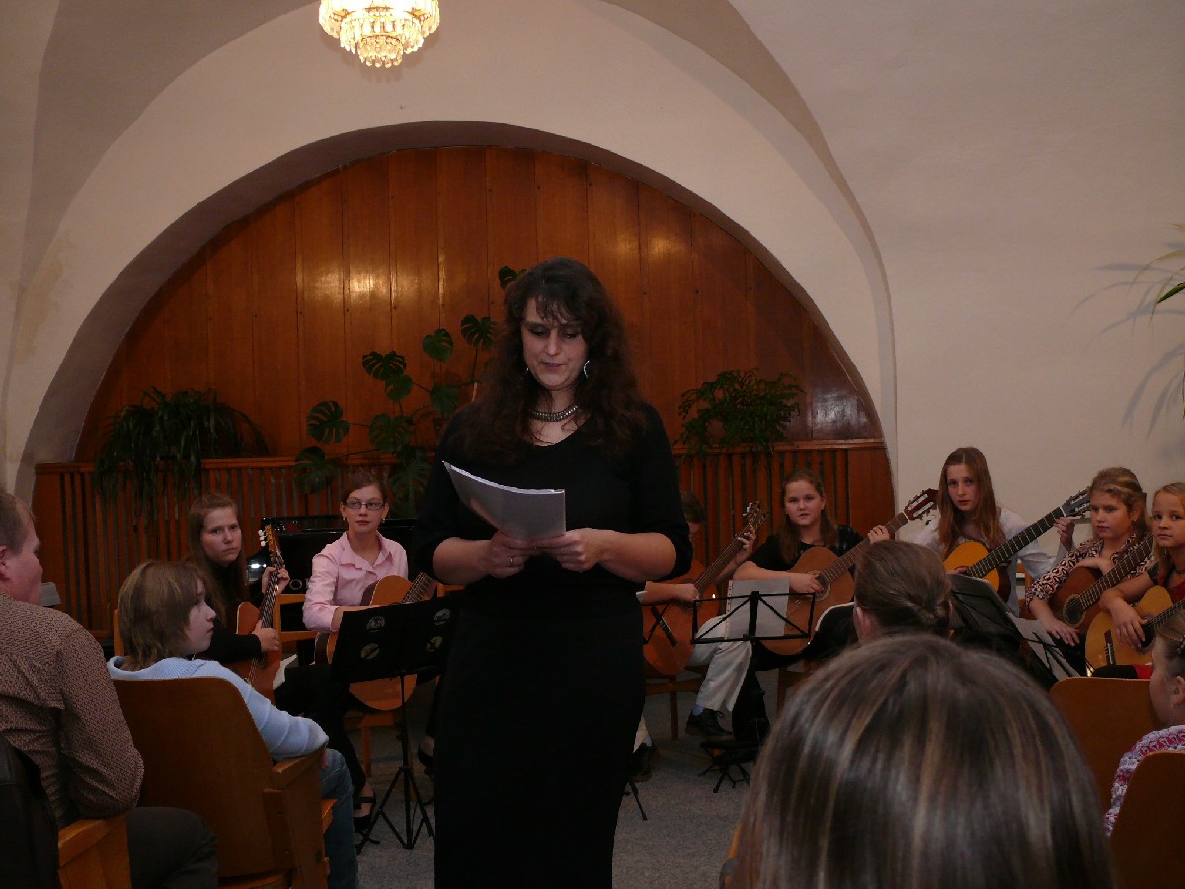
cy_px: 444
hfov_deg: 46.8
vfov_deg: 36.0
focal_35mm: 40
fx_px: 1369
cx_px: 592
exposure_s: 1/100
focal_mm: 8
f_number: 2.8
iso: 200
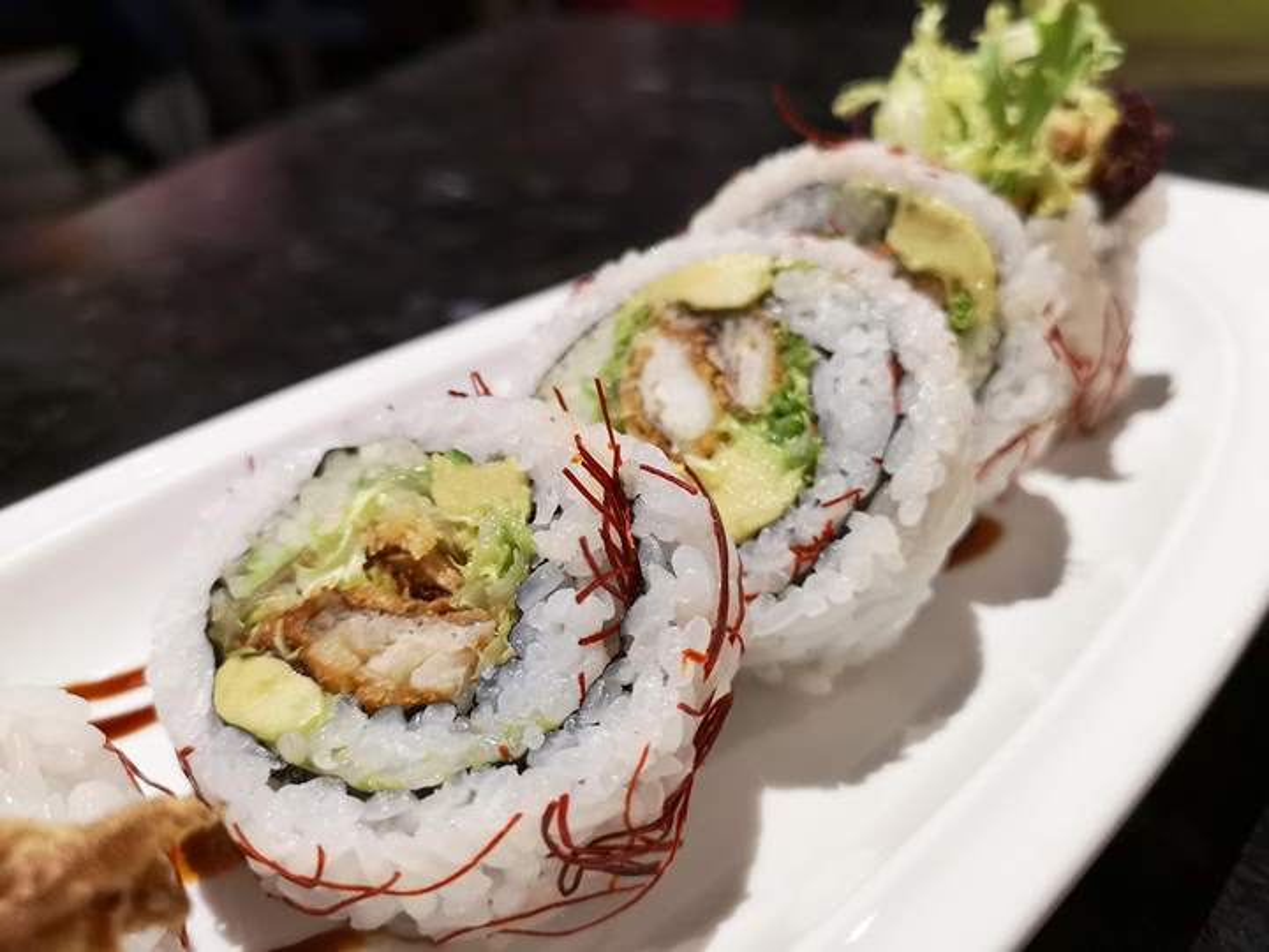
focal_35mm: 27
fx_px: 990
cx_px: 634
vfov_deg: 51.4
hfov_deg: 65.3
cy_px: 476
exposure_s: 1/30
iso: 320
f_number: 1.8
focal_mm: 3.95
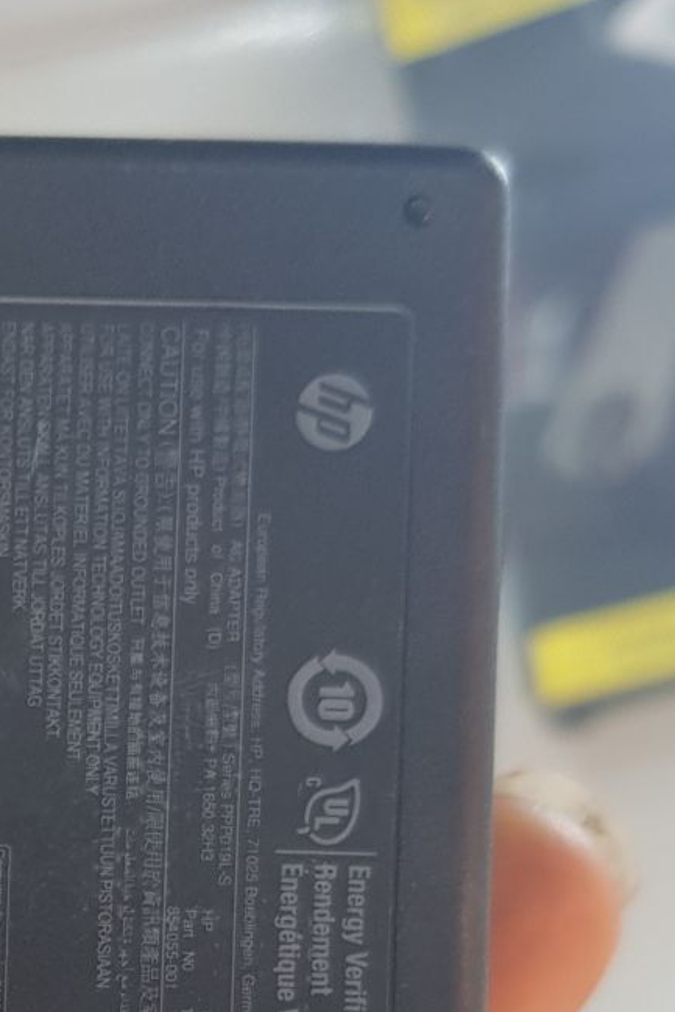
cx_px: -170
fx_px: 2361
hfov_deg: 15.6
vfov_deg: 23.0
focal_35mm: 84
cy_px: 1056
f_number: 1.7
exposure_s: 1/50
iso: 50
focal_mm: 4.2
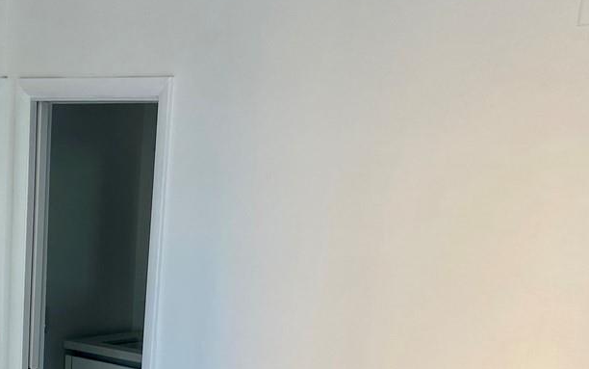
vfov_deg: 17.3
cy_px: 441
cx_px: 66
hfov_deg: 27.6
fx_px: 1156
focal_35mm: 72
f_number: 1.8
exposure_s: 1/122
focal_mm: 4.25
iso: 32
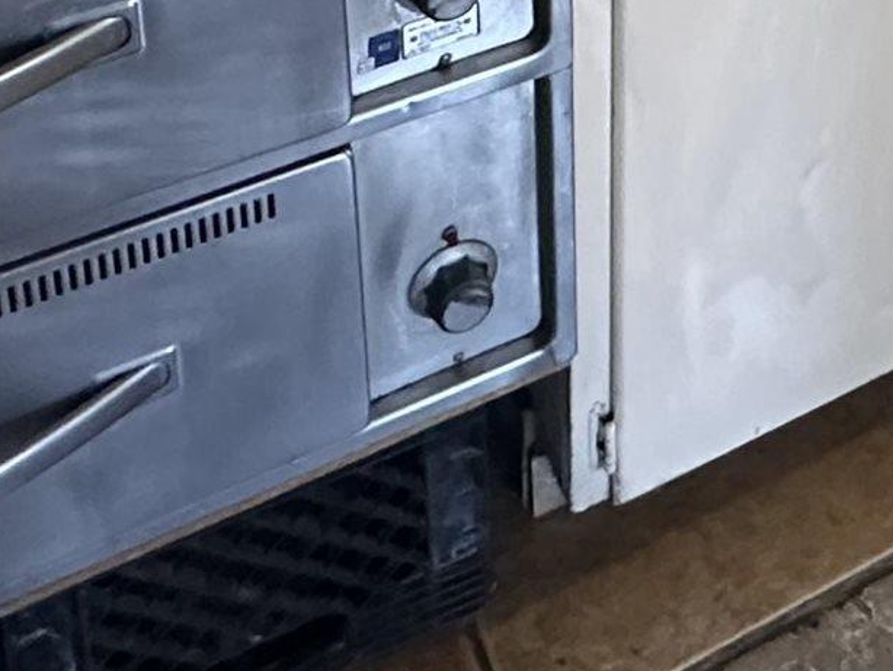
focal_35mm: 70
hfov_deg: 26.5
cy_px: -686
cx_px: 857
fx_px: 1807
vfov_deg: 16.1
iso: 400
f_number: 2.2
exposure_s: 1/60
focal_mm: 2.22
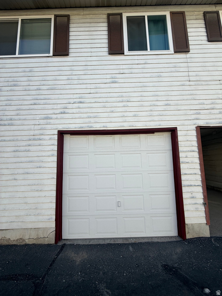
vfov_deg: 102.1
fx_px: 120
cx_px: 111
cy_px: 148
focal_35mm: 14
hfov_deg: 85.7
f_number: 2.2
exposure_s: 1/1033
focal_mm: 2.22
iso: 50
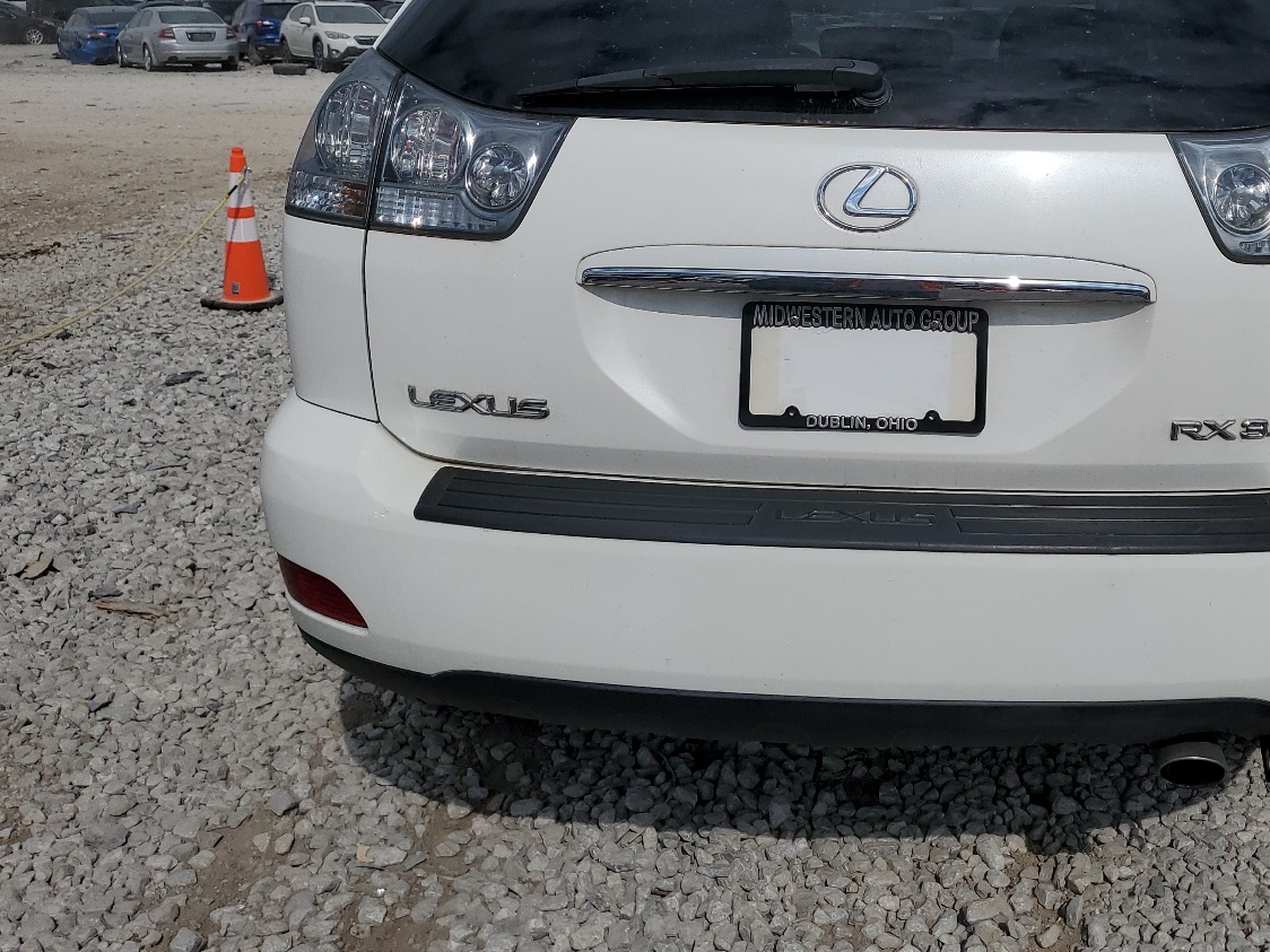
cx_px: 850
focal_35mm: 37
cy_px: 326
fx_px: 1357
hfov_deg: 49.2
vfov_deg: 38.3
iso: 51
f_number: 1.5
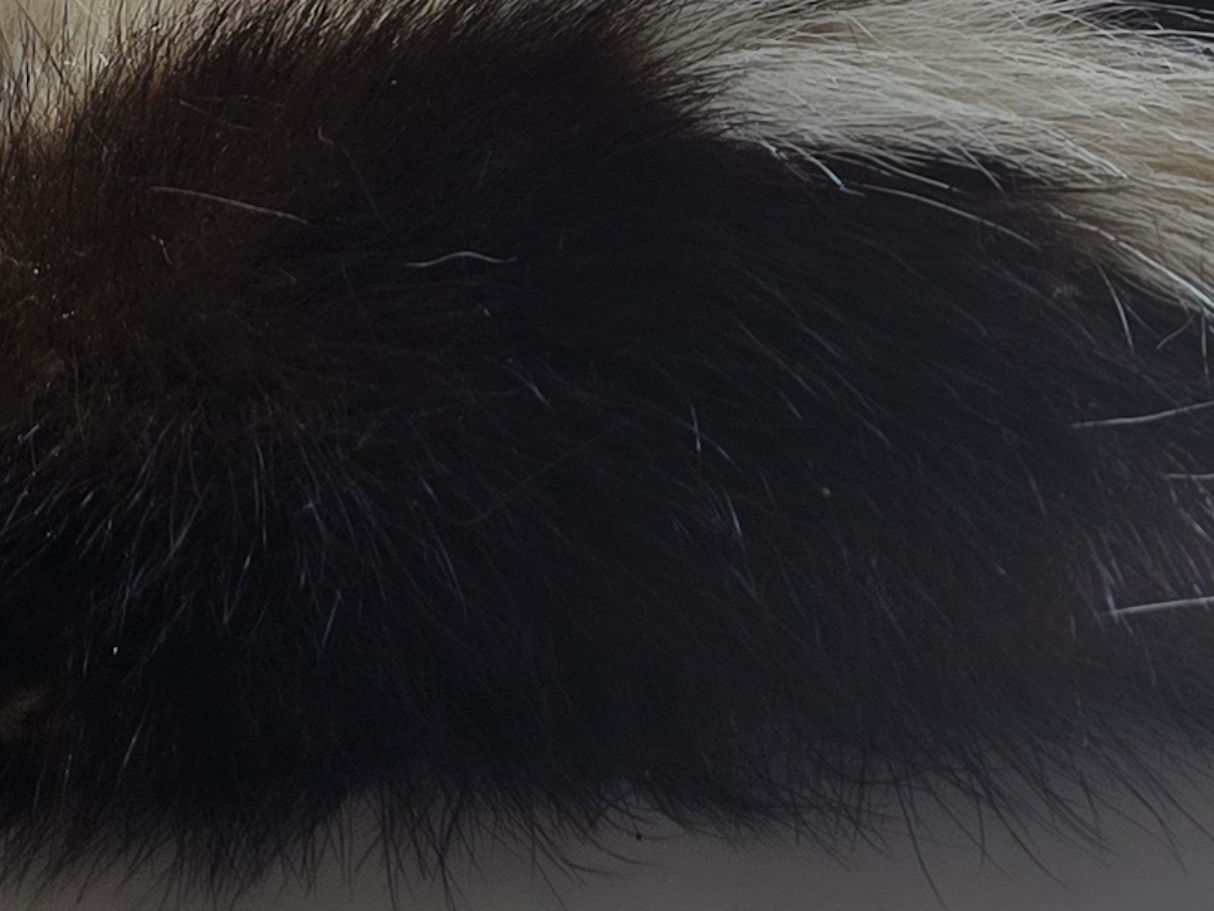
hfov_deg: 16.7
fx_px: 3964
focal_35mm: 113
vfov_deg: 13.0
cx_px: 1429
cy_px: 21
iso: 12
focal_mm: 6.3
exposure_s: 1/261
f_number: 1.7
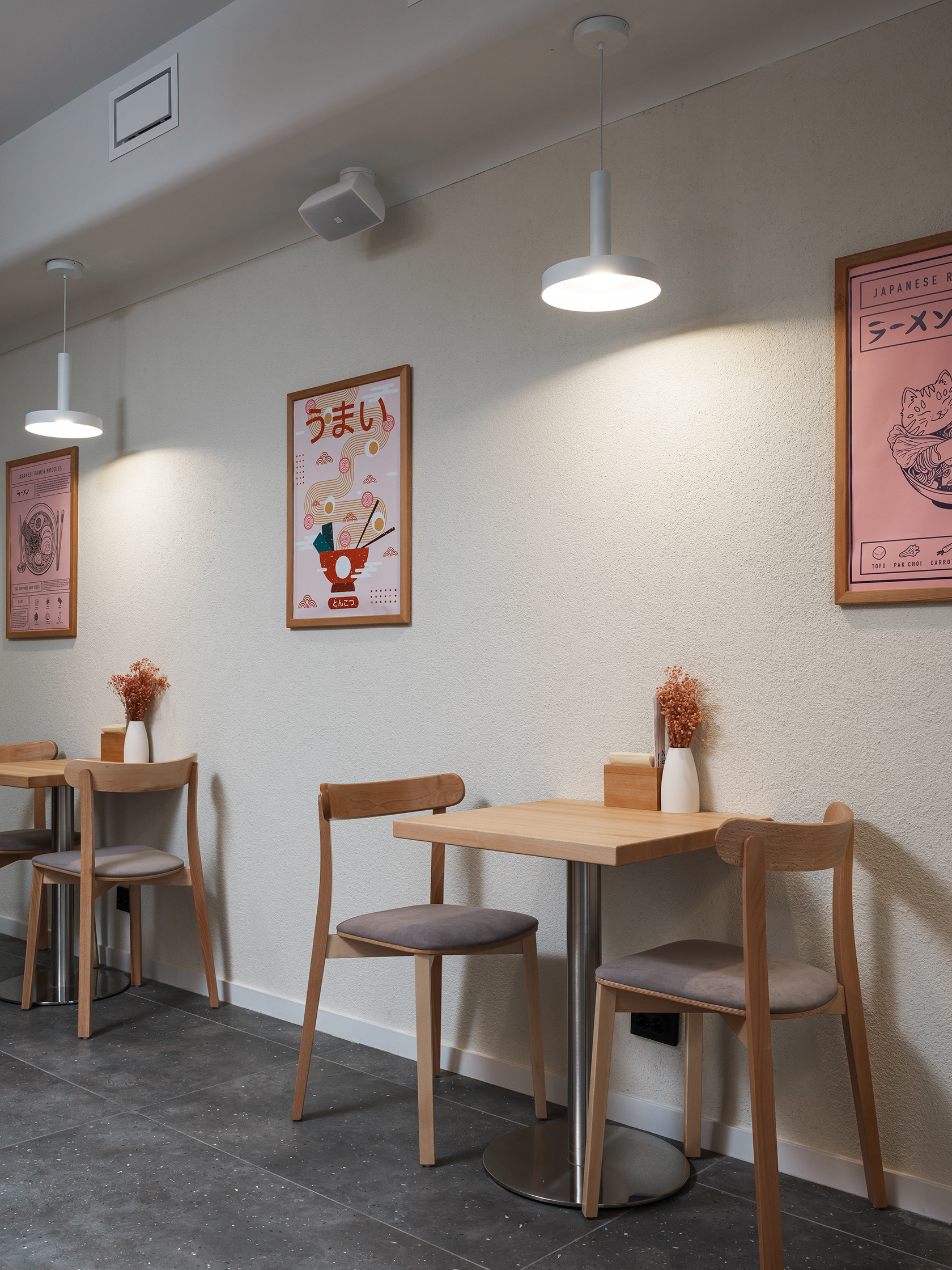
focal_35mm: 32
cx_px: 416
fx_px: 1173
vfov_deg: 56.8
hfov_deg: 44.1
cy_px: 658
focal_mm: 35
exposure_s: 1/10
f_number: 11
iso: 320
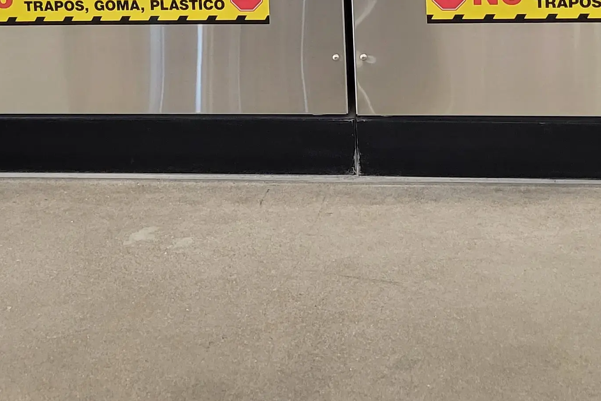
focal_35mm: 80
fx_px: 1336
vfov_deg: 16.1
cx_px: 316
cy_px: -127
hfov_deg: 25.4
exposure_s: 1/119
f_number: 1.8
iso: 320
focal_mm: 5.4
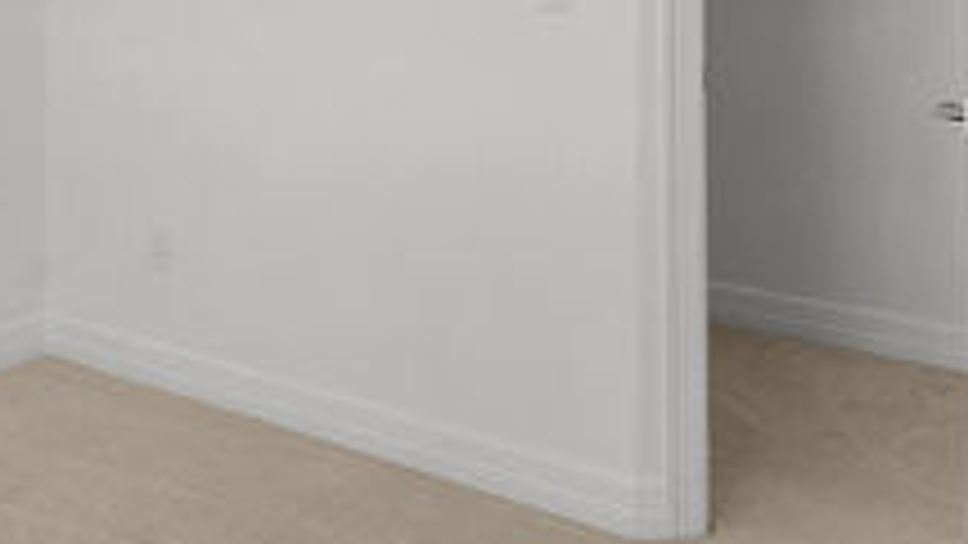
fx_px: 1361
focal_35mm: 53
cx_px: 369
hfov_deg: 38.9
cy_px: -119
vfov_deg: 21.0
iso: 100
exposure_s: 1/20
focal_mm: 17
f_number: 9
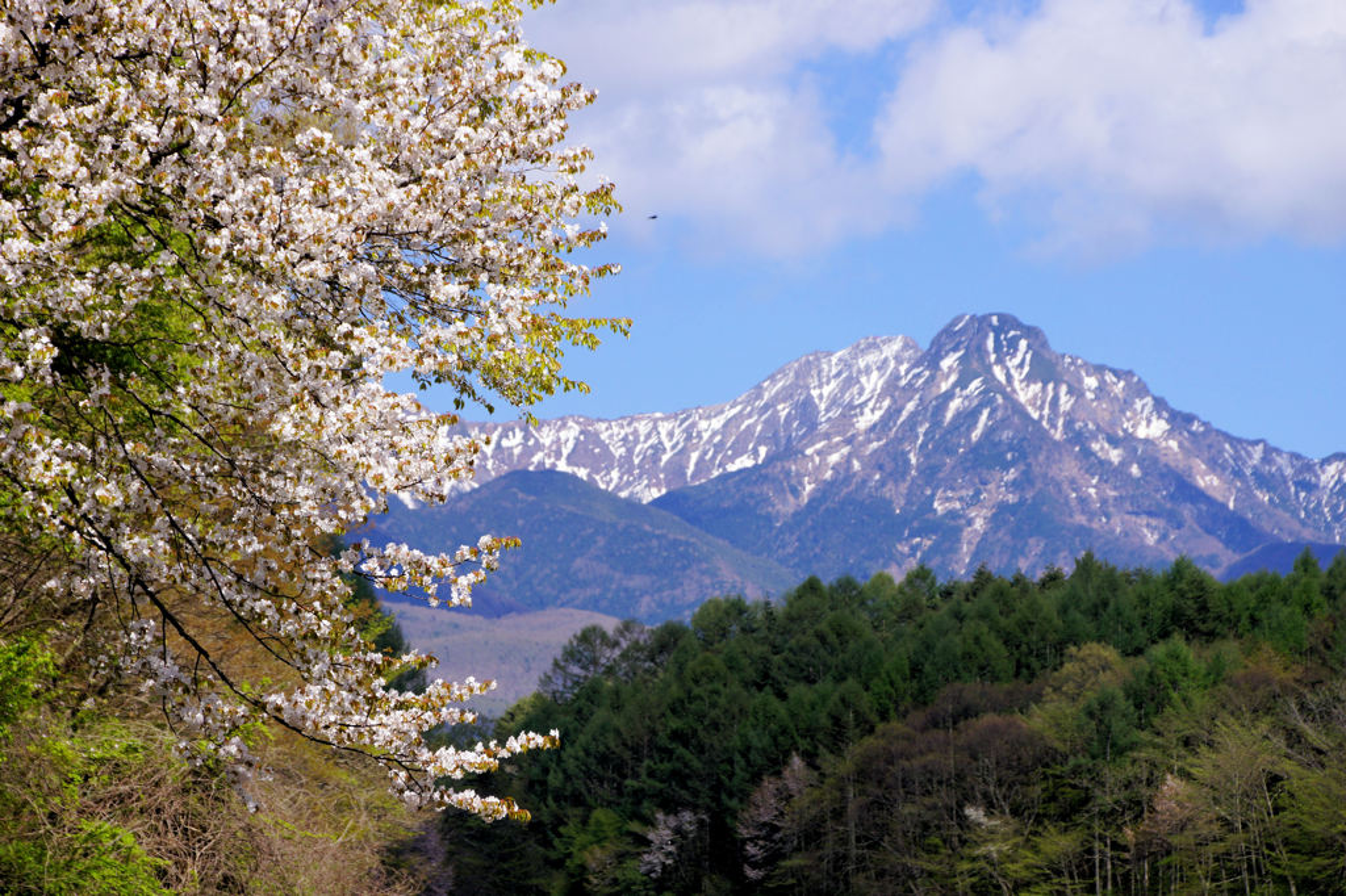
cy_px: 448
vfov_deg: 7.6
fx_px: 6727
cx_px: 673
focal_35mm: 180
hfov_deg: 11.4
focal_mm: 120
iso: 100
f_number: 10
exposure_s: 1/250
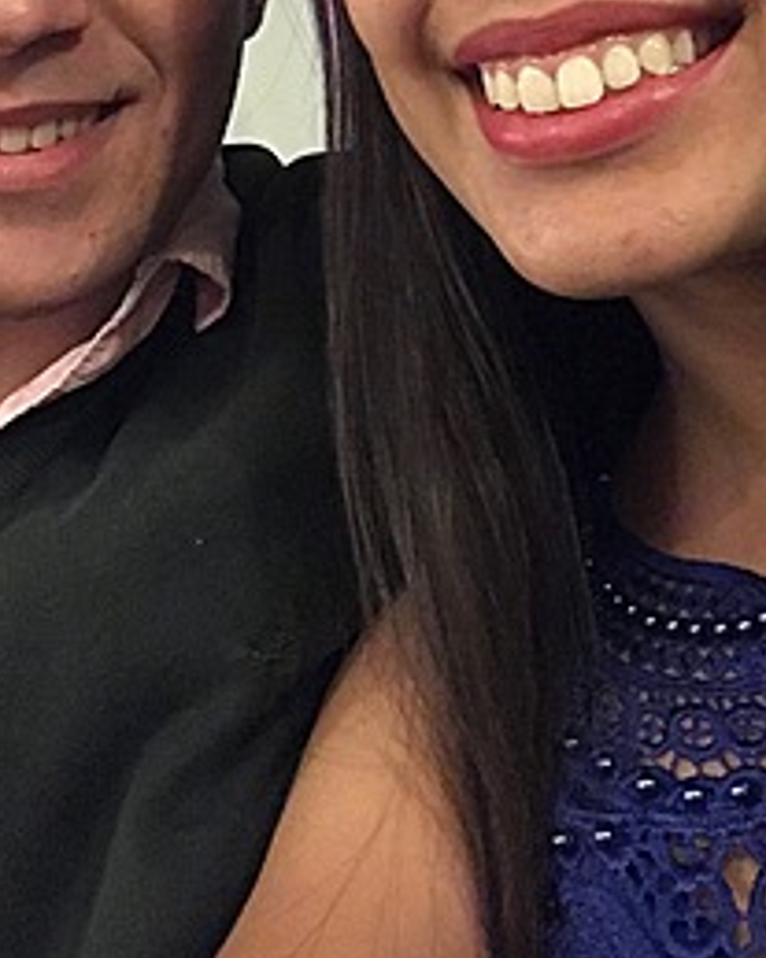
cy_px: 178
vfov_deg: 31.6
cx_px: 372
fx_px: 1645
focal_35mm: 58
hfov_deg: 26.2
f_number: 2.2
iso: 800
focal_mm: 2.87
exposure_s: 1/15
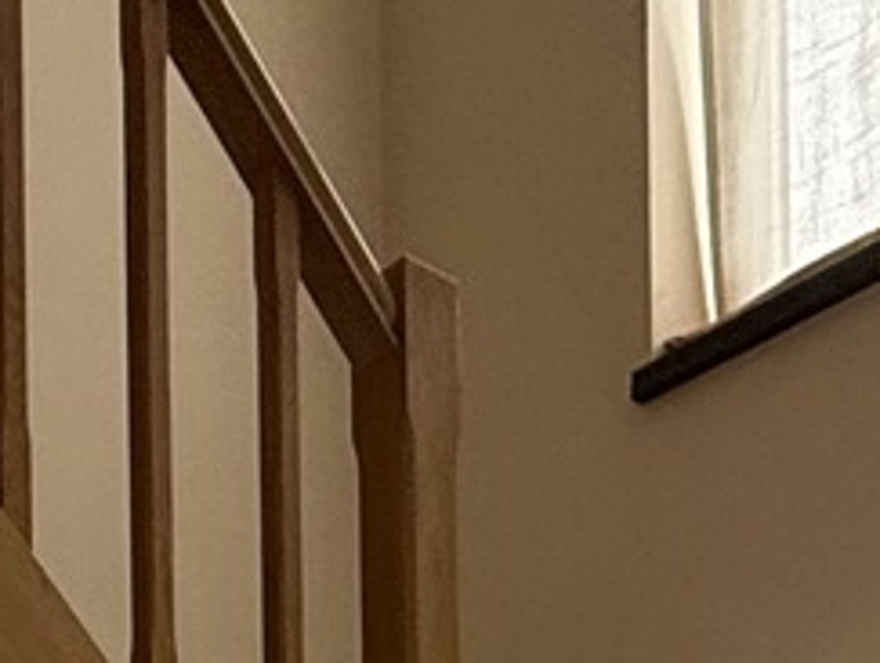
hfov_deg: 21.0
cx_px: 163
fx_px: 2342
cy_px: 1652
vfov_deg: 12.3
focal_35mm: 92
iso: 250
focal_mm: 2.22
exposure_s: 1/99
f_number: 2.2
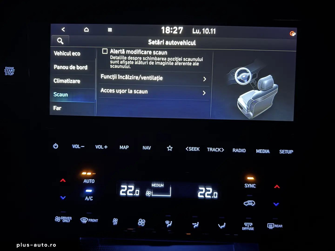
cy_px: 126
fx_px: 232
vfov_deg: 56.8
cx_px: 168
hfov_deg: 71.6
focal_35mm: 24
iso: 1250
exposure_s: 1/10
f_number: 1.78
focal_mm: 6.76
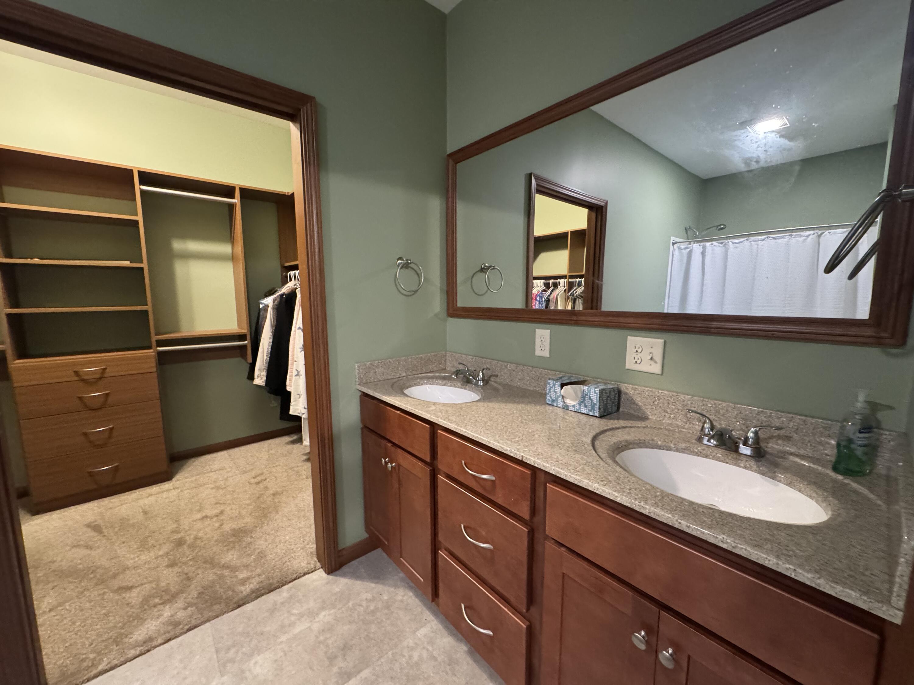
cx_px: 457
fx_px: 370
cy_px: 342
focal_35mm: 14
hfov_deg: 102.1
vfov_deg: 85.7
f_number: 2.2
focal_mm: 2.22
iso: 1000
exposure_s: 1/60
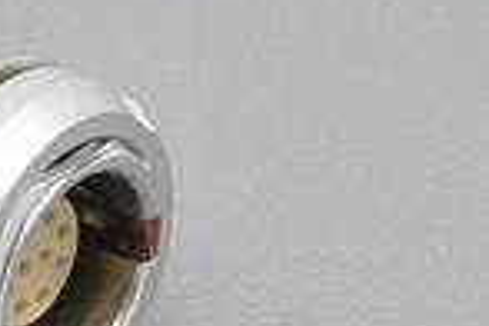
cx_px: -339
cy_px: 240
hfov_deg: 9.7
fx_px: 2771
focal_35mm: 204
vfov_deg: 6.7
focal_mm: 40
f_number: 16
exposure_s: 1/80
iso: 900
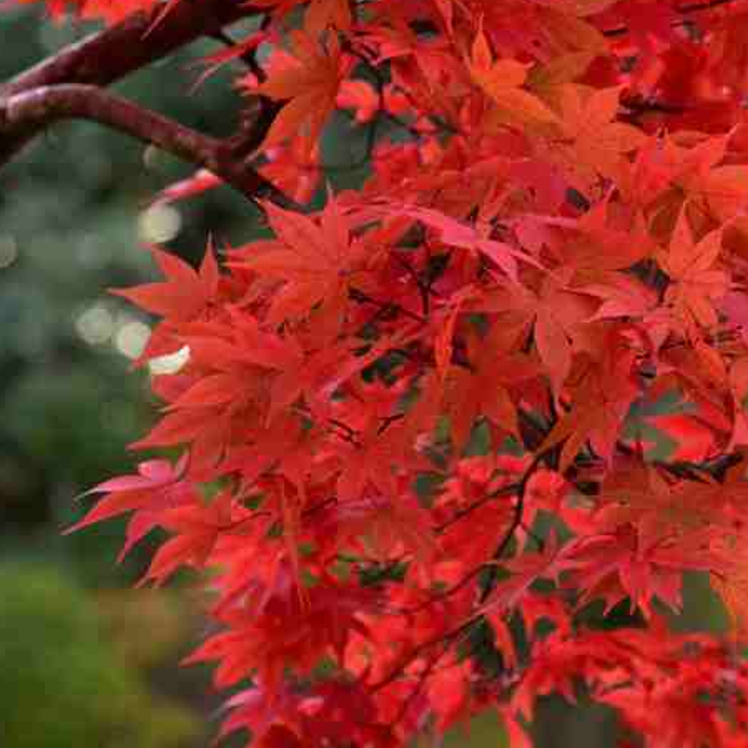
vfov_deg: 7.5
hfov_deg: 7.5
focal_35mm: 232
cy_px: 251
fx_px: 5672
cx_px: 630
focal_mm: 120
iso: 320
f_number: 4.5
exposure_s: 1/80
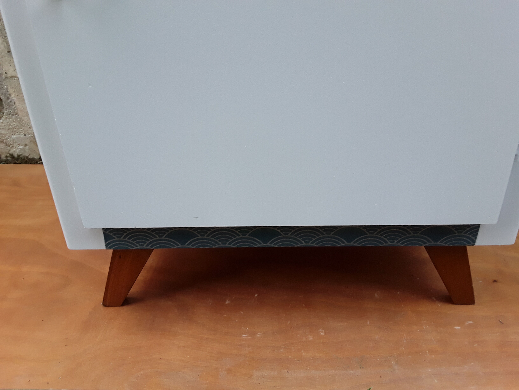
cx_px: 260
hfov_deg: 65.3
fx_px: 405
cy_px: 195
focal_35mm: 27
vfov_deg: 51.4
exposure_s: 1/33
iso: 50
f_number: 1.9
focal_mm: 2.91
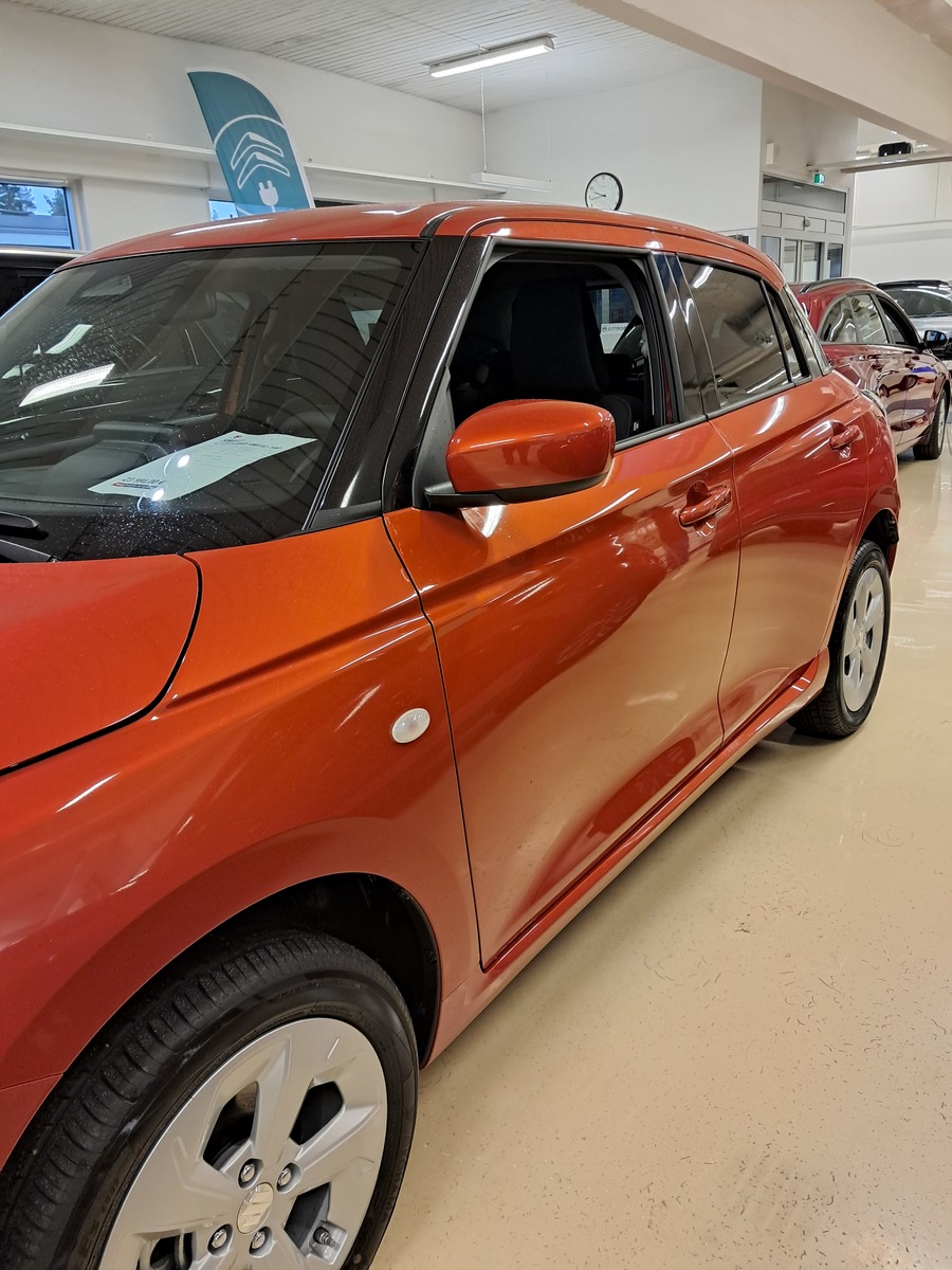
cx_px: 476
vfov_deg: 65.3
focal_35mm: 27
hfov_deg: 51.4
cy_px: 635
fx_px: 990
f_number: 1.8
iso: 400
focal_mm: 4
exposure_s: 1/50
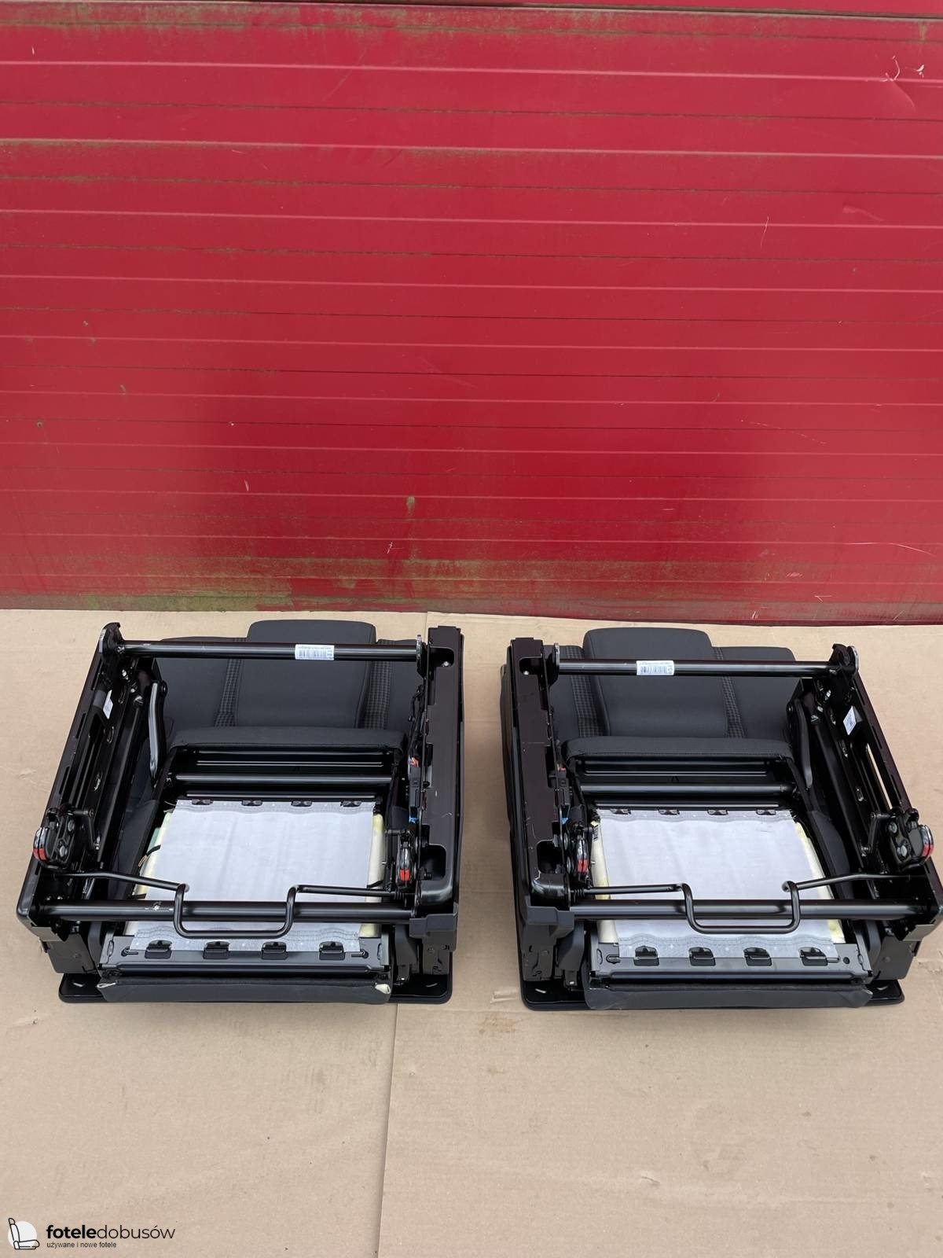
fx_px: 944
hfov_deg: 53.1
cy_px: 629
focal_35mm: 26
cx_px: 472
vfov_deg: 67.3
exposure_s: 1/240
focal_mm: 4.2
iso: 32
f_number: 1.6
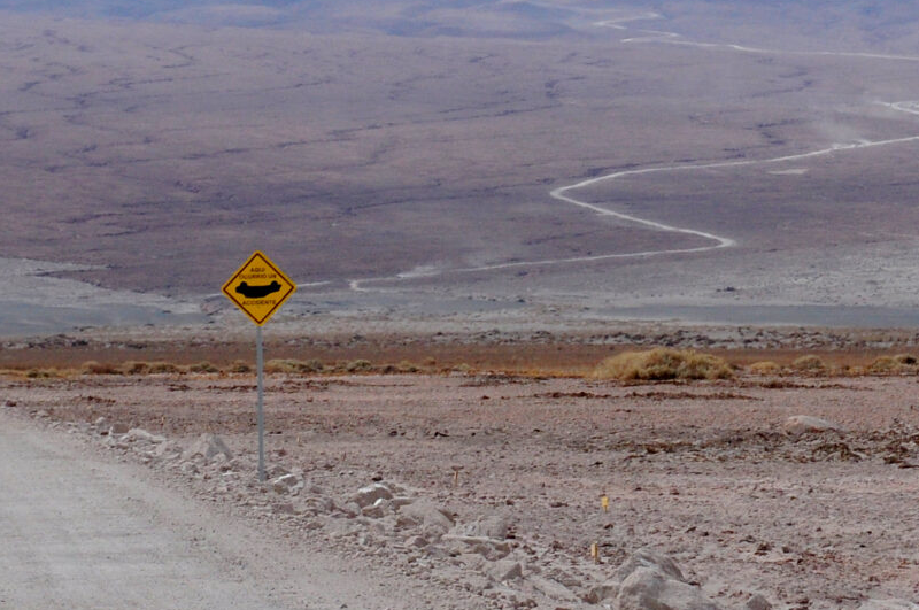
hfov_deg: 8.3
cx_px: 504
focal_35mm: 248
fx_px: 6309
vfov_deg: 5.5
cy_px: 356
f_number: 10
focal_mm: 55
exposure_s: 1/400
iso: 320
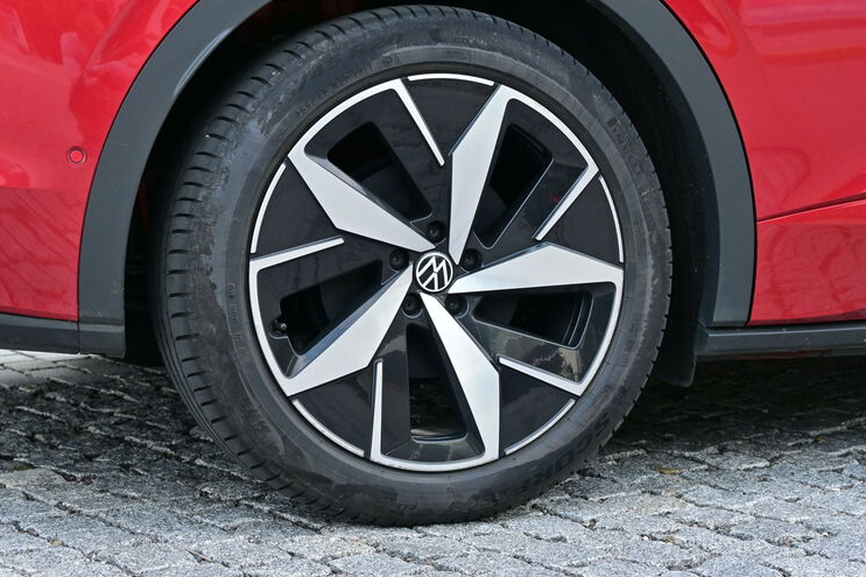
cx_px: 435
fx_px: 1889
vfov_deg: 17.4
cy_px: 277
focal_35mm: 79
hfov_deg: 25.8
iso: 140
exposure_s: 1/80
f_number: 6
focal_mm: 47
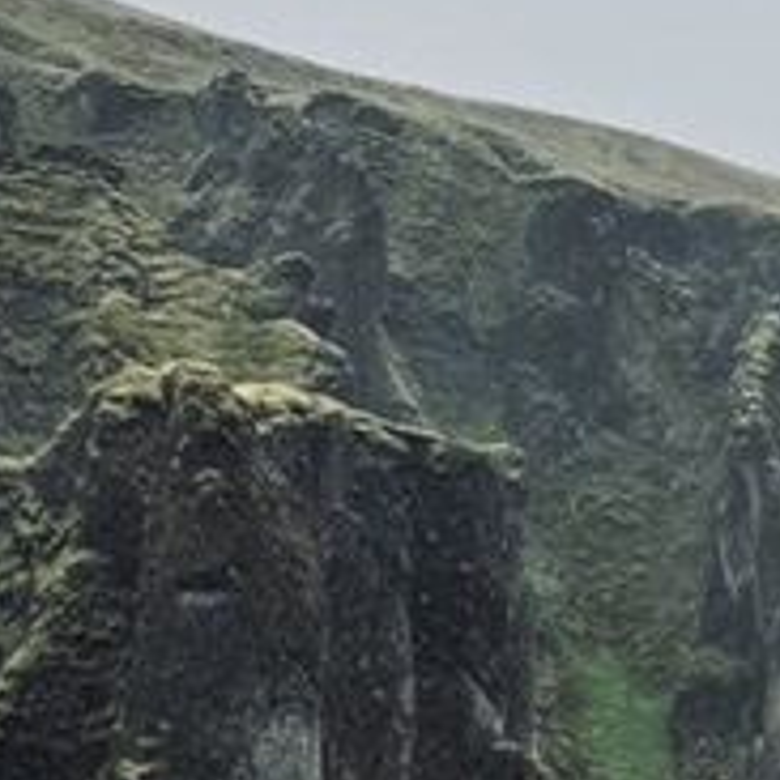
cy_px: 1104
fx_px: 3034
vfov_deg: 13.9
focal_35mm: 119
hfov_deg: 12.6
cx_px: 1615
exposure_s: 1/966
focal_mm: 6.76
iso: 80
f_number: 1.78
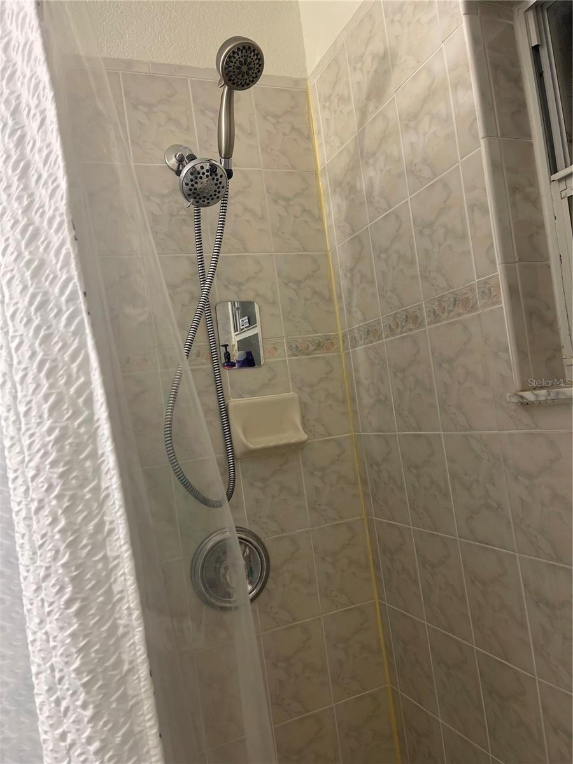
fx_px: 552
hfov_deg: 54.9
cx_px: 286
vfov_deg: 69.4
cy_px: 382
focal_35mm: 25
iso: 64
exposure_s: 1/60
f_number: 1.6
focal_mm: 5.1
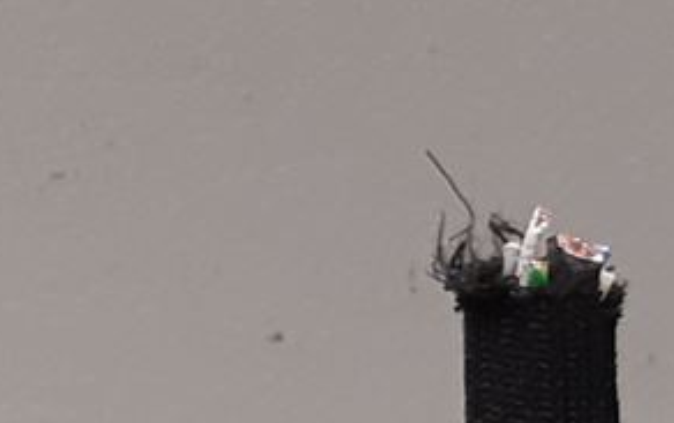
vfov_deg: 6.0
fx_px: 3548
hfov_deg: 10.7
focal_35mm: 193
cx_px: -16
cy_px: 1477
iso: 125
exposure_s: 1/50
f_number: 1.7
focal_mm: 3.93
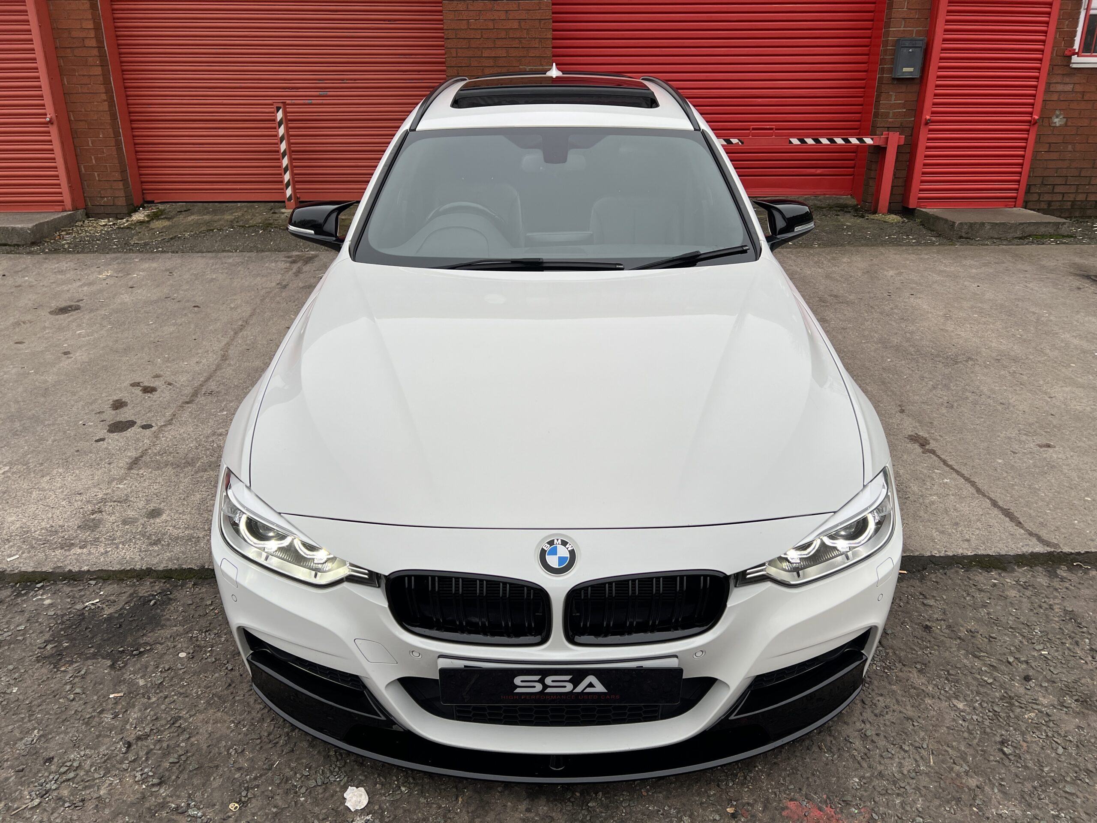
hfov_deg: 67.3
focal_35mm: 26
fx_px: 824
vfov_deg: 53.1
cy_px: 412
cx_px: 548
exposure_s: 1/569
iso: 50
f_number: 1.5
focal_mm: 5.7
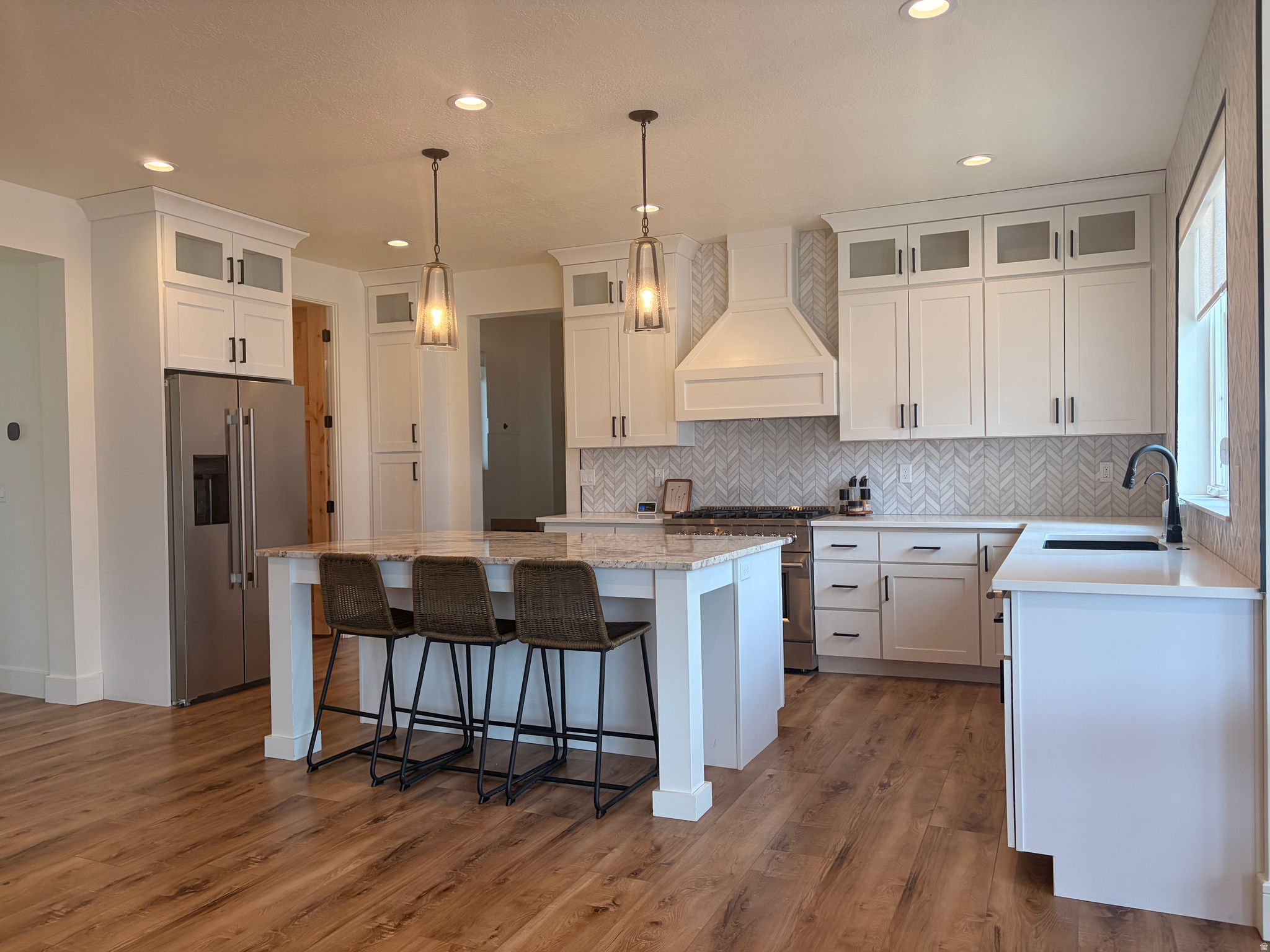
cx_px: 635
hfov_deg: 67.3
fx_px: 954
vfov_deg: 53.1
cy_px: 476
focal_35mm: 26
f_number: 1.6
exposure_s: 1/210
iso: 80
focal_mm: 5.96
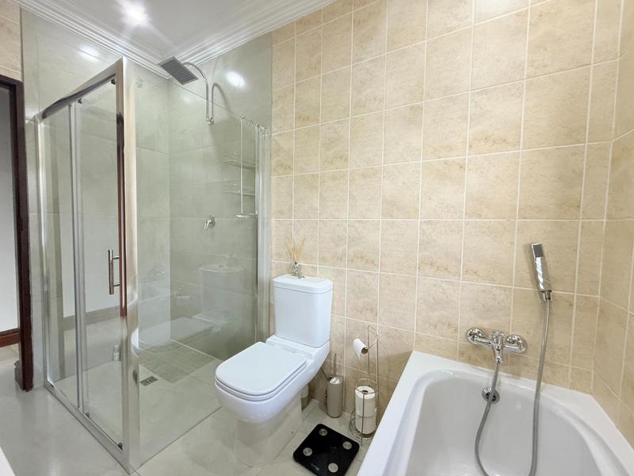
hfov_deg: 102.1
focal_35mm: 14
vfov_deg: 85.7
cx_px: 317
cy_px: 238
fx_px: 256
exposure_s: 1/50
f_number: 2.2
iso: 250
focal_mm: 2.22
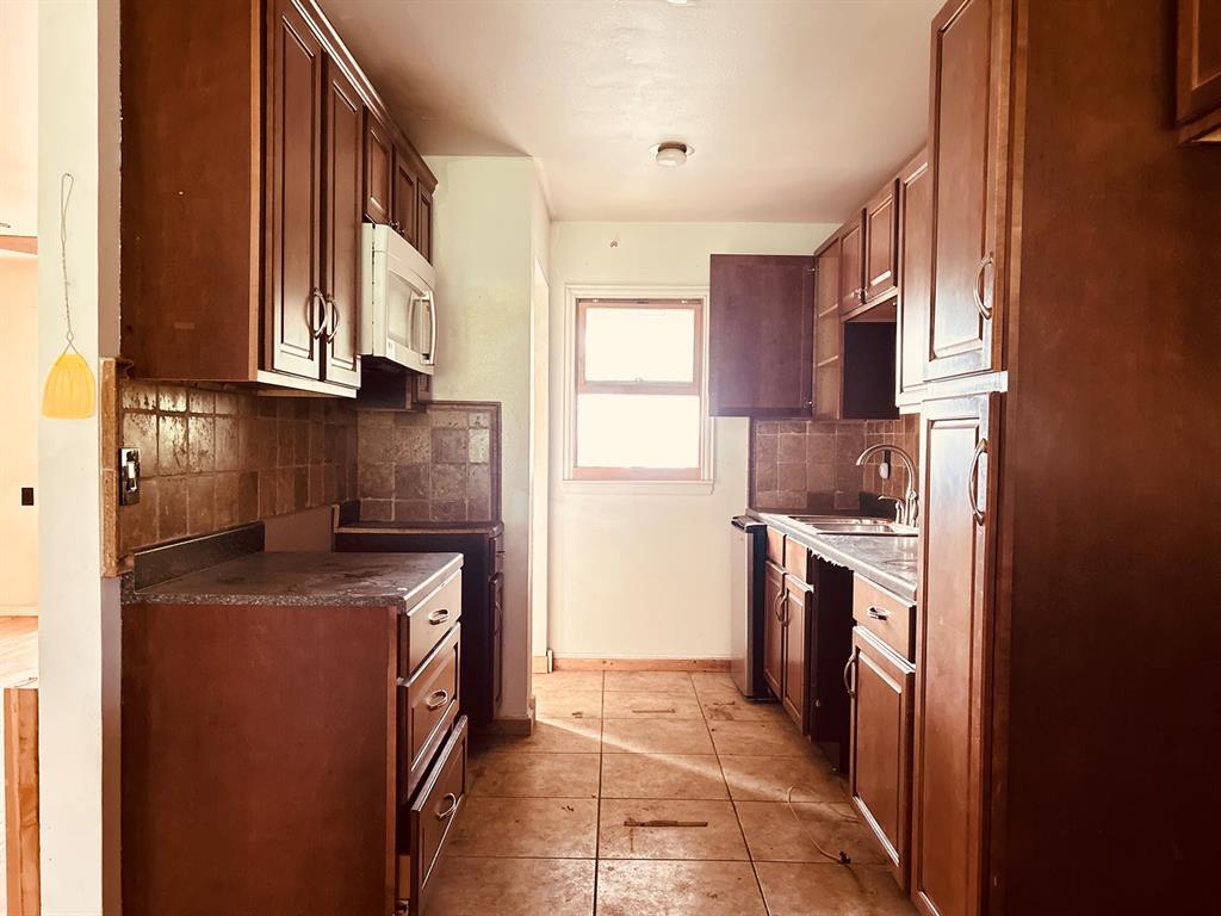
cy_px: 458
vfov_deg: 53.1
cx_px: 610
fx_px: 917
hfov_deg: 67.3
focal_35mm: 26
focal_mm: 5.7
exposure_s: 1/15
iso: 2000
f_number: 1.5
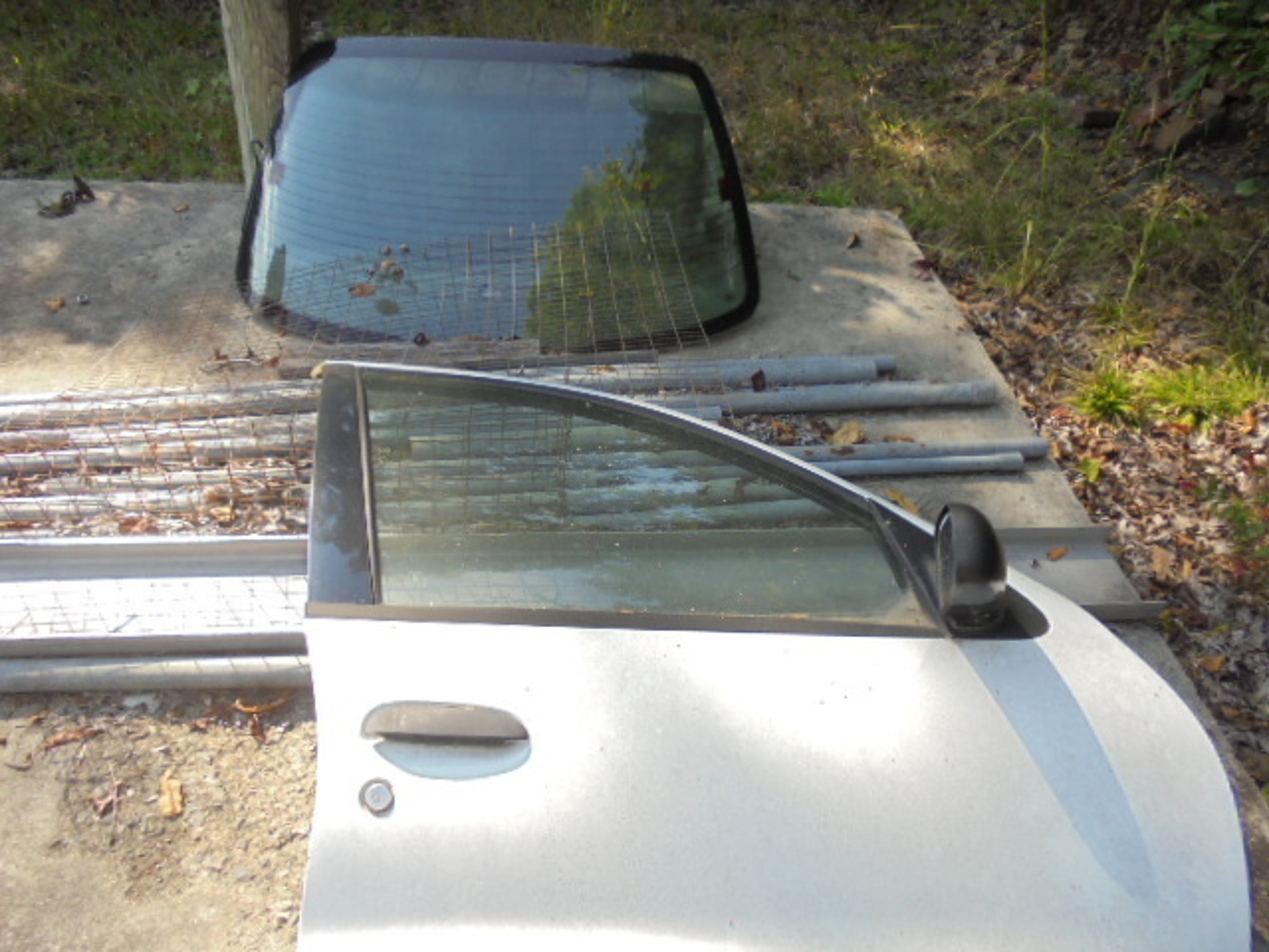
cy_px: 476
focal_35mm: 26
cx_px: 634
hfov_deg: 67.3
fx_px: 953
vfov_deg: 53.1
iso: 100
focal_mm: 4.6
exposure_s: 1/200
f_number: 3.5
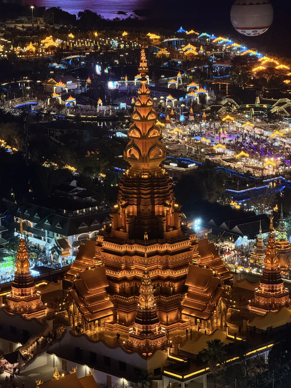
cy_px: 194
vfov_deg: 16.4
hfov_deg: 12.3
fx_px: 1345
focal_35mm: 120
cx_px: 146
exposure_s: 1/50
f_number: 2.8
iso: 320
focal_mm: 15.66
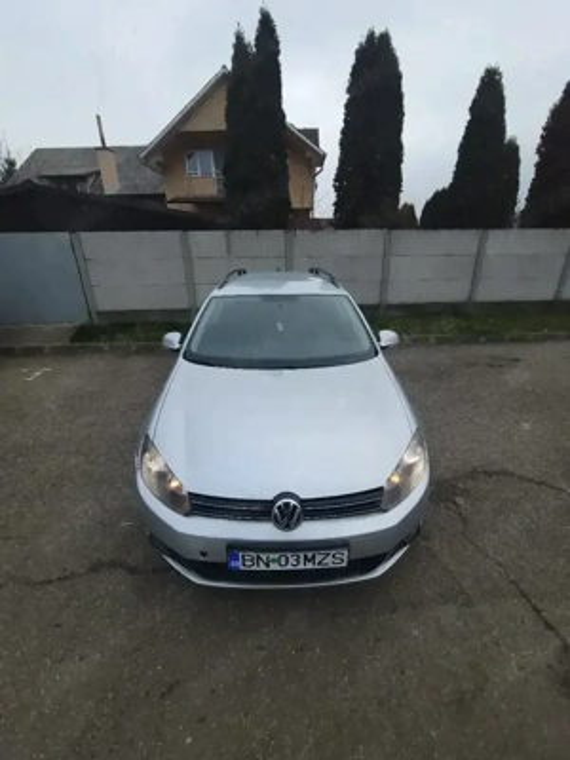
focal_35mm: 13
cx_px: 285
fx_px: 285
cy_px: 380
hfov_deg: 89.9
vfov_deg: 106.2
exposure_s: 1/286
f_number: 2.2
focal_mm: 2.2
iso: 64
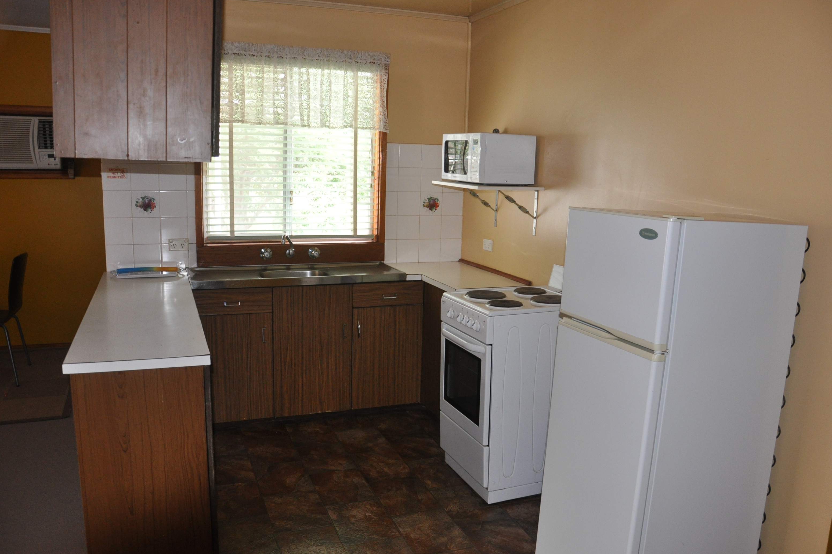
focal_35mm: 28
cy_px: 284
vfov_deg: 46.4
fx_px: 647
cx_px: 418
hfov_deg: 65.5
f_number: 3.5
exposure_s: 1/60
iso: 800
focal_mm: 18
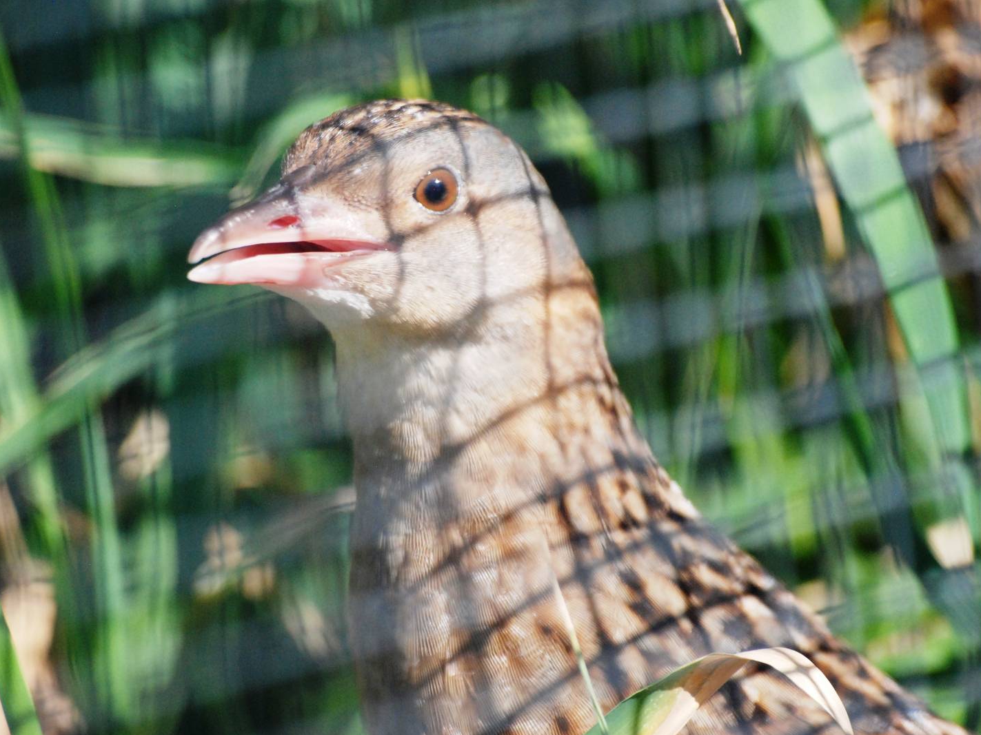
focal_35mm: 487
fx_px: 13800
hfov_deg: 4.1
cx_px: 472
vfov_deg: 3.1
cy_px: 368
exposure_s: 1/1000
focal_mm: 300
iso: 1000
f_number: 5.6
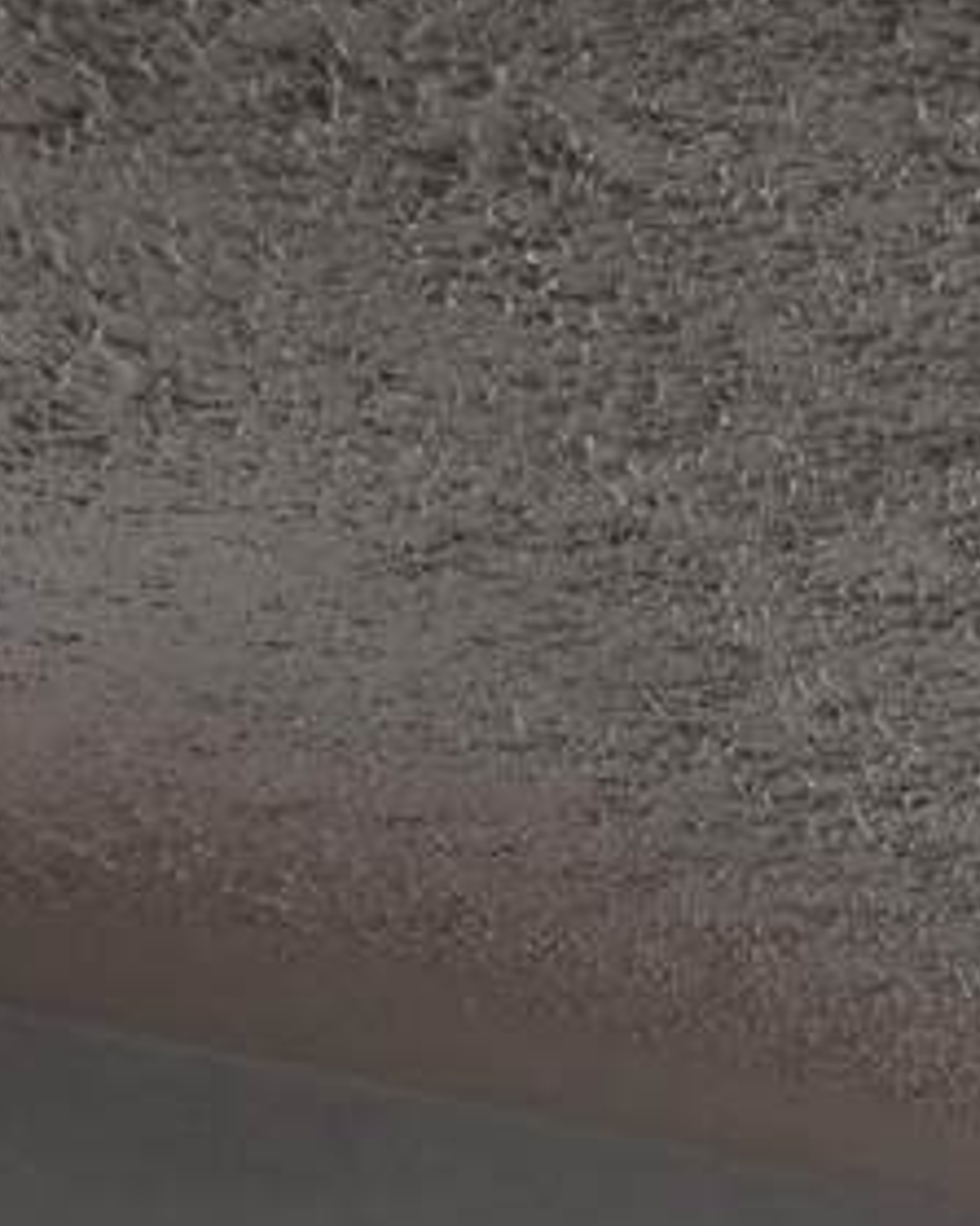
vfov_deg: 16.5
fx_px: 3736
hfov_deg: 14.3
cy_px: 1982
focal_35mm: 103
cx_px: 1301
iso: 100
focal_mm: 5.4
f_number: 1.8
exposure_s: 1/120
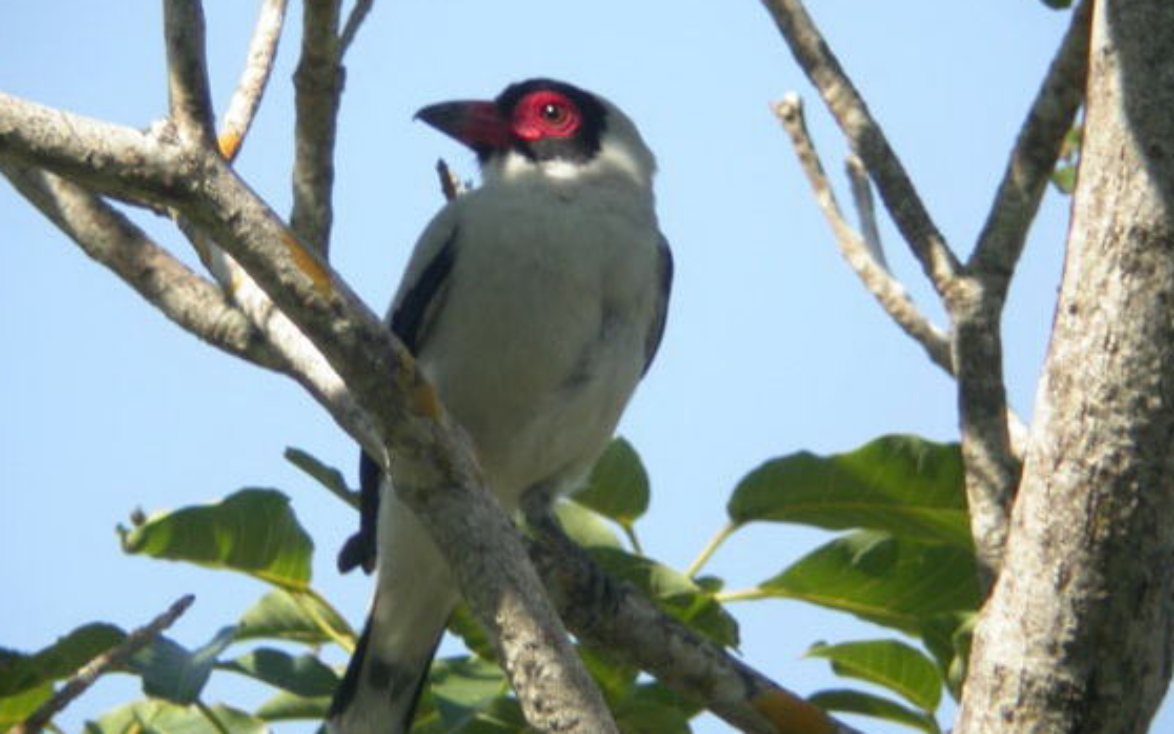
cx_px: 515
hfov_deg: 14.8
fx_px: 4512
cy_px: 391
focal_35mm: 141
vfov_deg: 9.3
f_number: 4.3
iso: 100
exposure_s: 1/94.1
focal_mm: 24
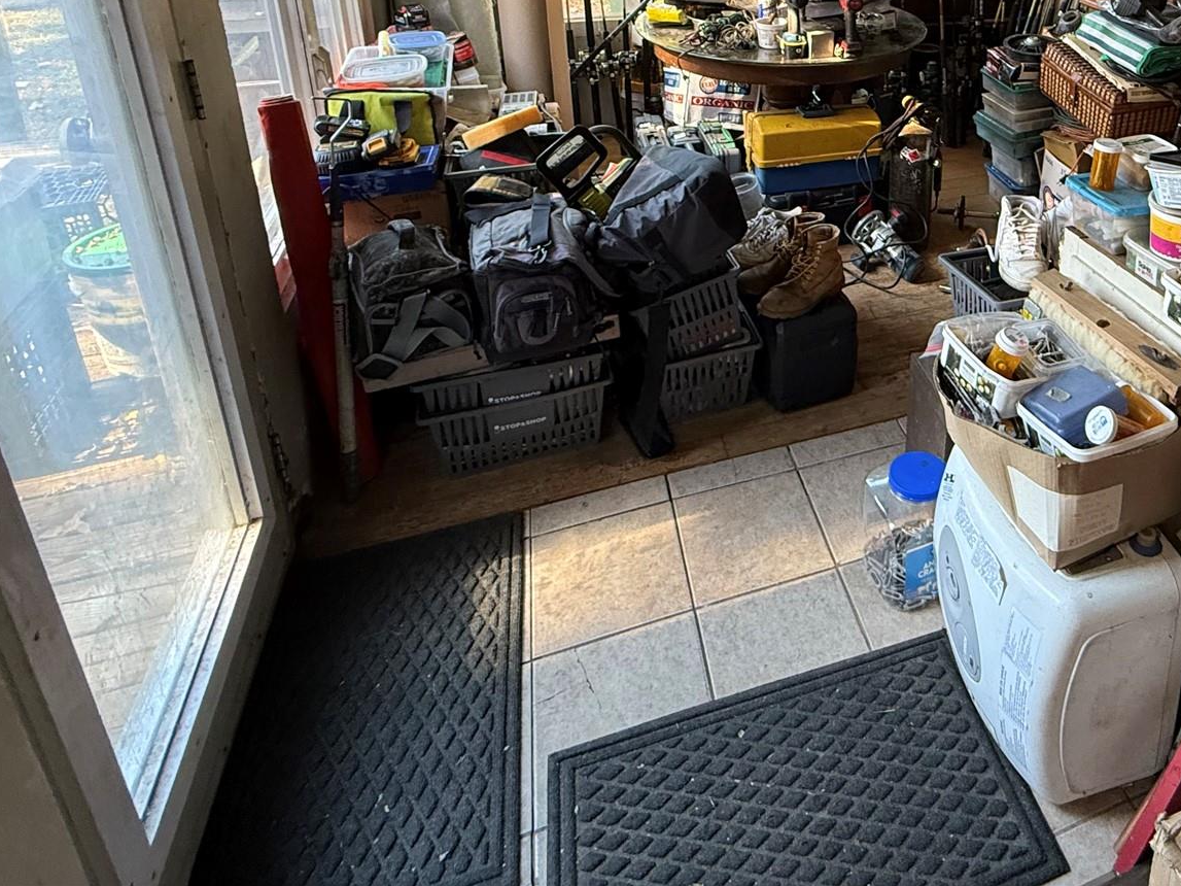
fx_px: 853
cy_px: 96
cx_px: 900
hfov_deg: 64.8
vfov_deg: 49.2
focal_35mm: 25
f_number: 2.2
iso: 400
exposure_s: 1/60
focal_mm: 2.22
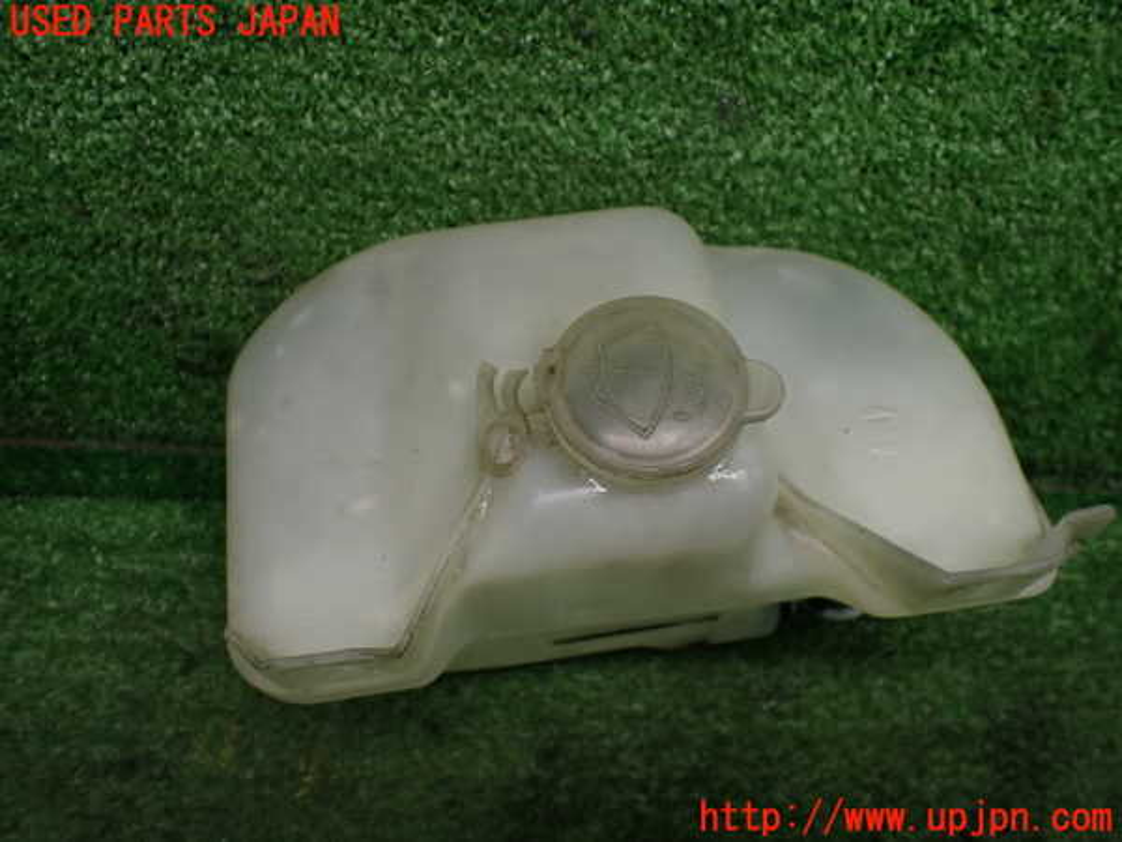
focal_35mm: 30
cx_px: 561
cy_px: 421
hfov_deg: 60.0
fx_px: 972
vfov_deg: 46.8
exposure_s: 1/125
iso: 320
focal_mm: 5.4
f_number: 2.3
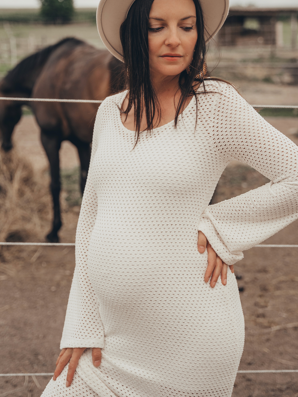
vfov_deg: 32.9
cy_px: 155
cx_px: 164
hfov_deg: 25.1
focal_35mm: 58
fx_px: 670
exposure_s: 1/1250
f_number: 2.8
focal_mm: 44.3
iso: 640
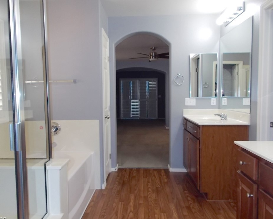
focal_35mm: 28
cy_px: 113
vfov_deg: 51.5
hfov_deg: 62.2
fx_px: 226
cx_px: 127
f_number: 3.2
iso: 200
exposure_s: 1/25
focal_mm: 4.6
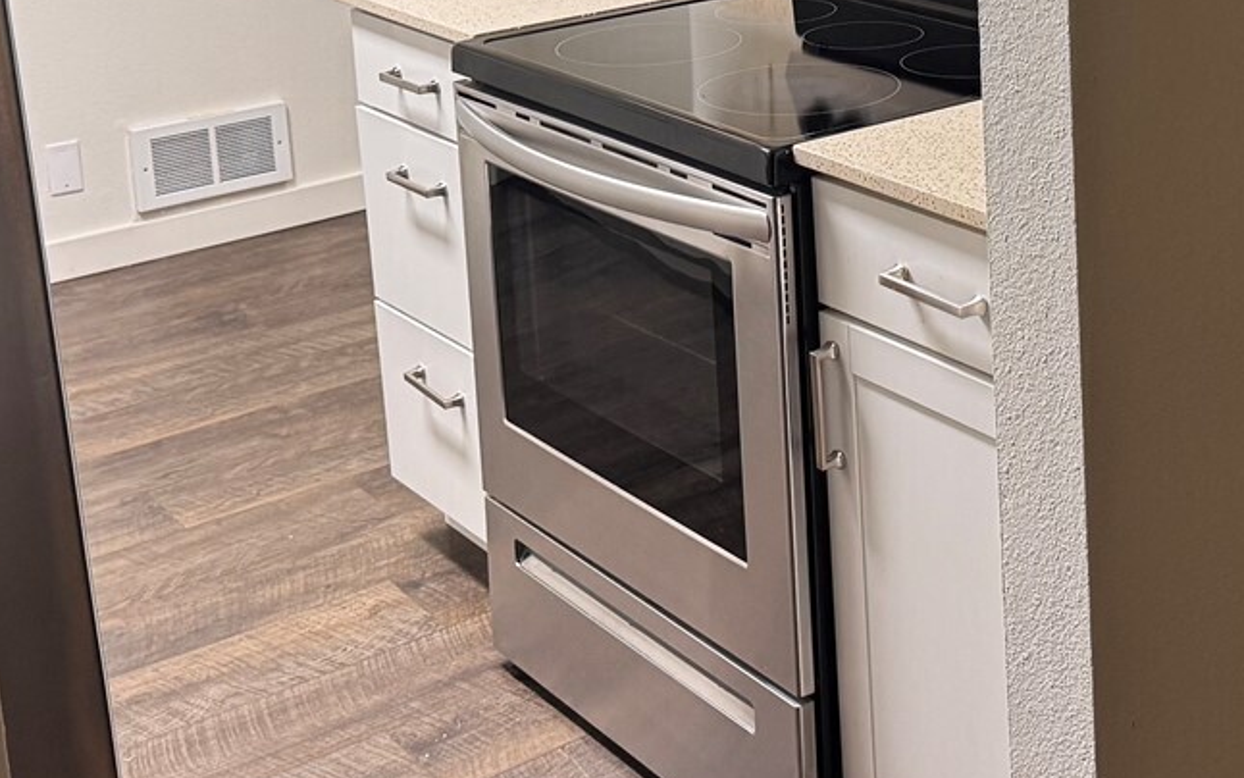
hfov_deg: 32.1
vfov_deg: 20.0
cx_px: 863
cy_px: -13
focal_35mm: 63
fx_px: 2136
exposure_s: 1/60
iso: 200
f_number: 1.78
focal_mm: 6.76
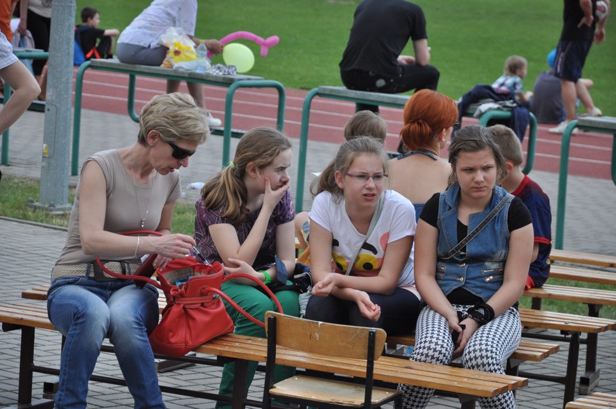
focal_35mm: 158
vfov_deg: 8.7
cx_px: 308
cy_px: 204
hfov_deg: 13.1
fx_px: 2692
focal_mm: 105
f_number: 5.6
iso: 640
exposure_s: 1/2000
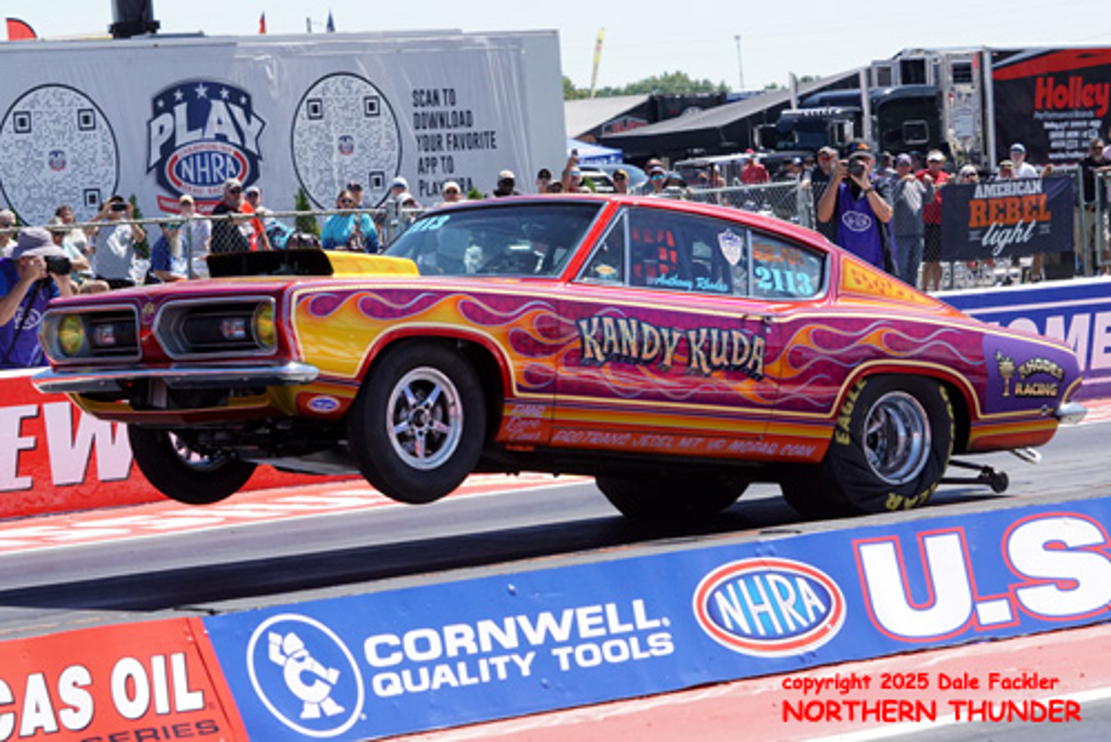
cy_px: 371
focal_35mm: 158
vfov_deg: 8.7
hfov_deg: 13.0
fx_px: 4863
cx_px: 556
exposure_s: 1/1000
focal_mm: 105
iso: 800
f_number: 8
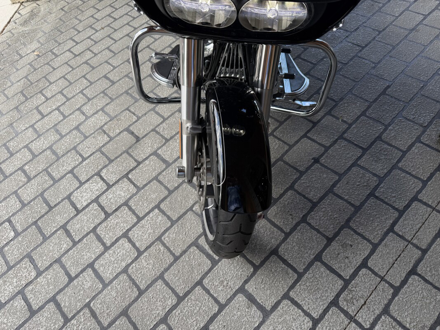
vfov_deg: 56.8
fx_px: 305
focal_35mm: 24
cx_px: 220
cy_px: 165
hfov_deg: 71.6
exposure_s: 1/445
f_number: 1.78
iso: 80
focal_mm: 6.76
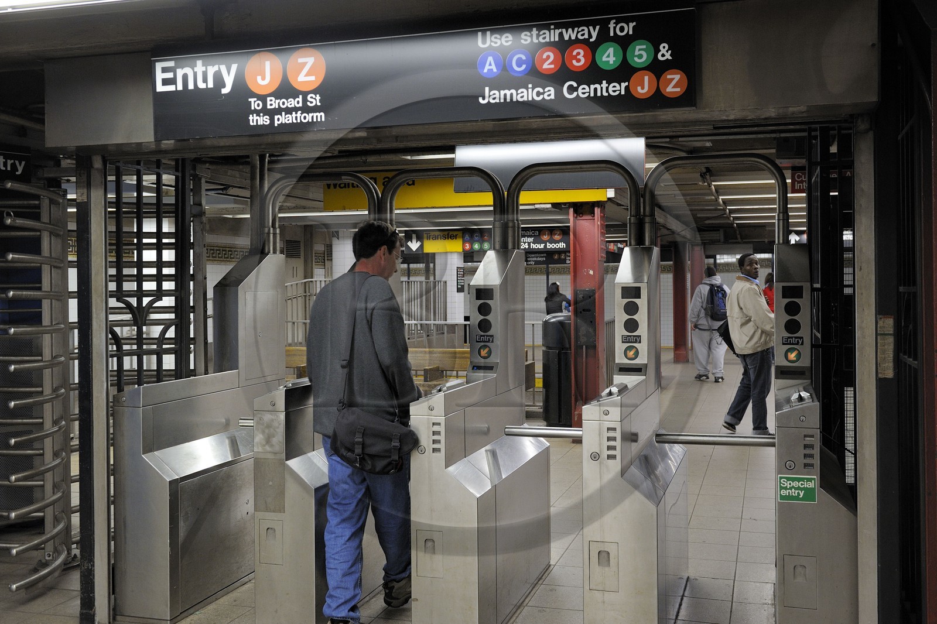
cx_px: 468
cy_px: 312
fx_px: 833
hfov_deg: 58.7
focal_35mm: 32
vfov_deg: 41.1
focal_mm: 32
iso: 1600
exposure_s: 1/60
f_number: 4.5
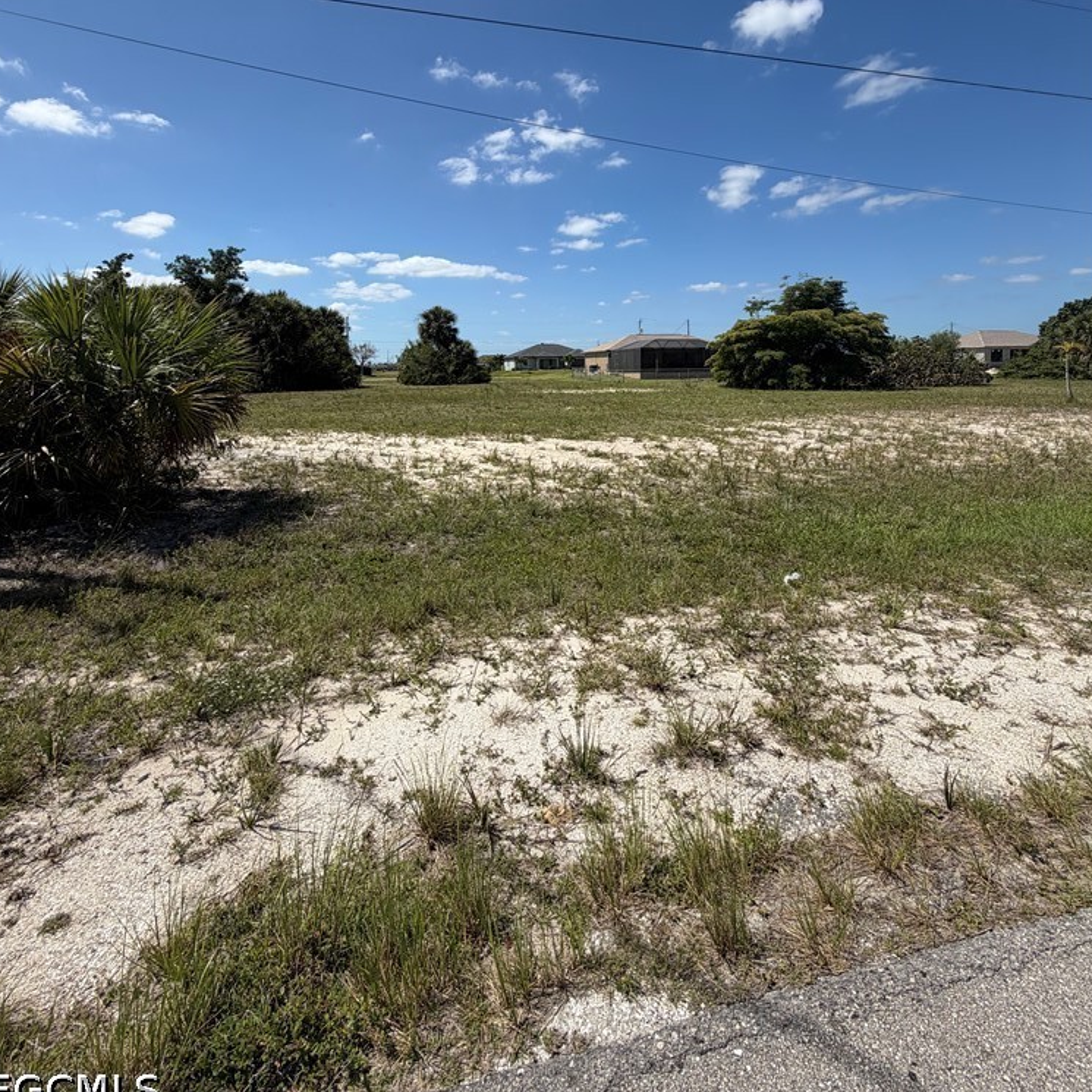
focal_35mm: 17
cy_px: 374
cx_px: 539
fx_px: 607
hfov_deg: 84.0
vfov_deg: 81.4
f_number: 2.2
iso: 20
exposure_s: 1/1125
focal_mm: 2.22
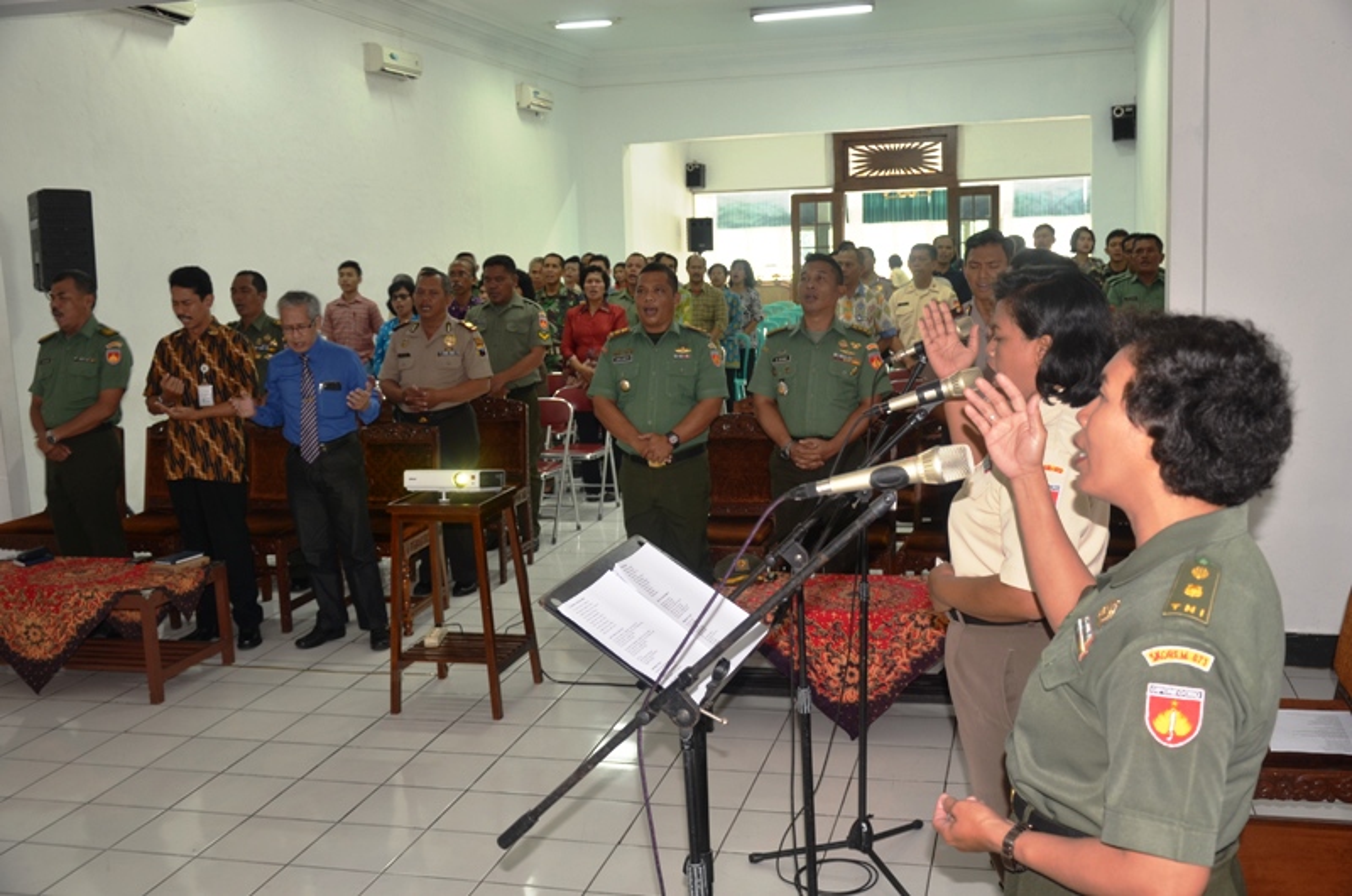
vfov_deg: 36.7
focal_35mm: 36
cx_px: 676
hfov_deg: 53.2
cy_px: 448
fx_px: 1349
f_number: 3.8
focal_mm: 24
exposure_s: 1/6
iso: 200
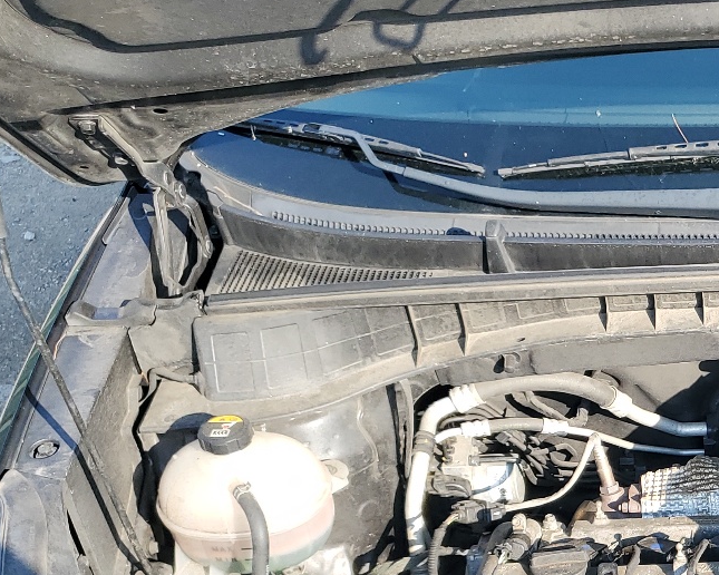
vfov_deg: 23.5
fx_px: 1341
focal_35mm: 63
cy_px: 535
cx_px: 826
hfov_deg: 27.1
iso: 50
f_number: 1.5
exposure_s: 1/588
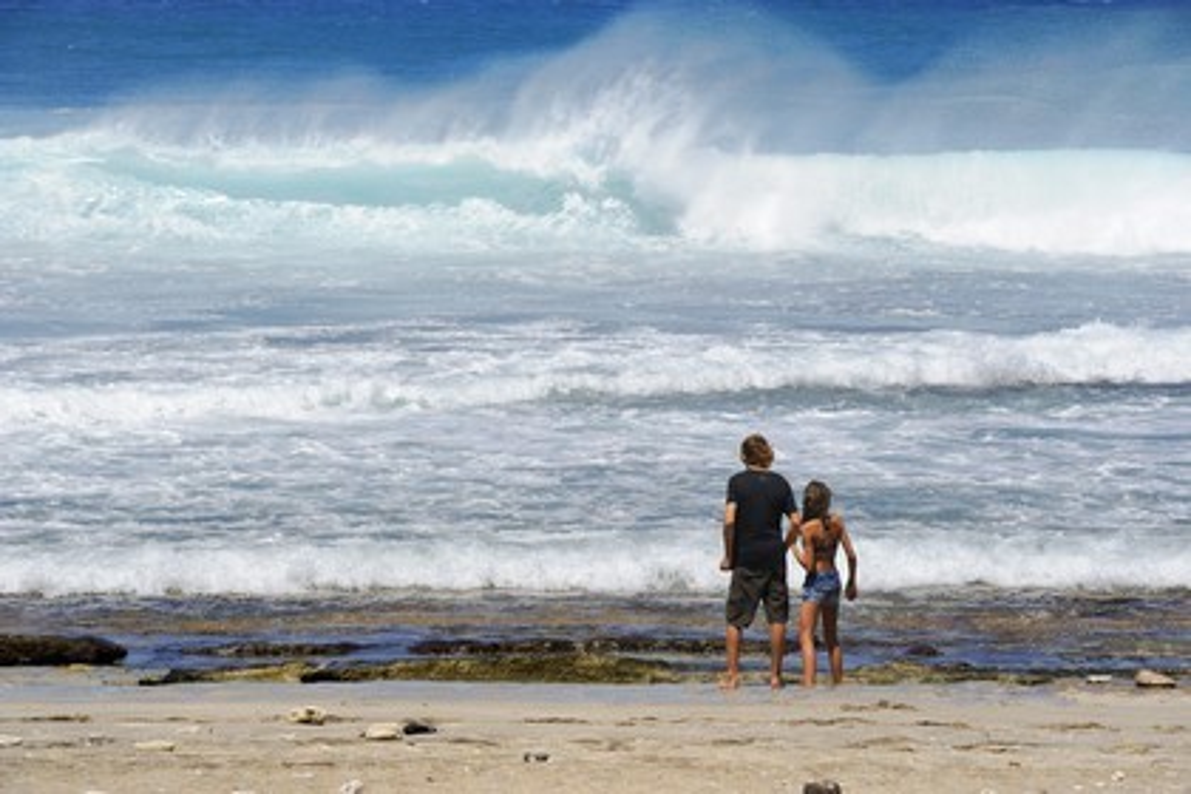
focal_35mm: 165
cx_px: 596
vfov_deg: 8.3
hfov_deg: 12.5
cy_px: 397
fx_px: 5458
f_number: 14
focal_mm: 165
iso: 200
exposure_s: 1/320
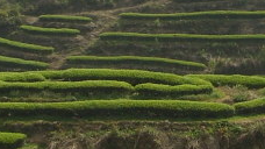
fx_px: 1341
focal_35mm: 191
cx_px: 136
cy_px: 12
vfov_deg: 6.3
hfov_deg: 11.3
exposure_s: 1/180
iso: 50
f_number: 6.3
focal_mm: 6.6
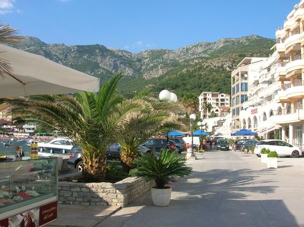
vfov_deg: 39.6
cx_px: 152
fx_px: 316
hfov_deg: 51.4
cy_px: 114
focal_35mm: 36
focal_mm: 6
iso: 71
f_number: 4.9
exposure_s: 1/389
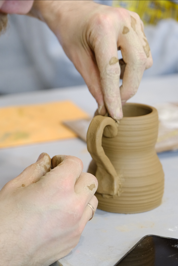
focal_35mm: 120
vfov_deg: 17.1
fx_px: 890
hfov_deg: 11.4
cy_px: 133
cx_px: 89
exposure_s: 1/15
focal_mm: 80
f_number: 4
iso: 2500
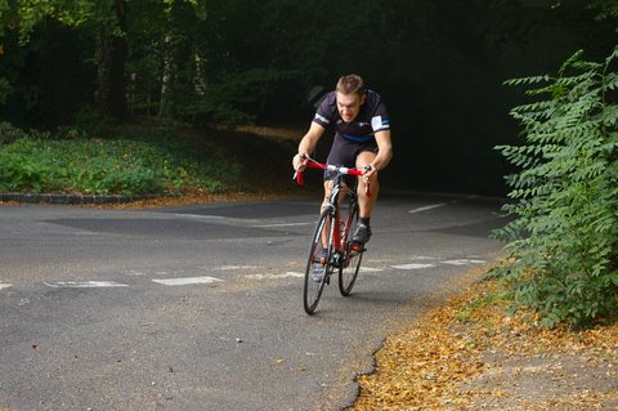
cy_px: 206
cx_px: 309
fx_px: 1415
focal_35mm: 82
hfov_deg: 24.6
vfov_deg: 16.5
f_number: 6.7
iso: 400
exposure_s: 1/125
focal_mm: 55
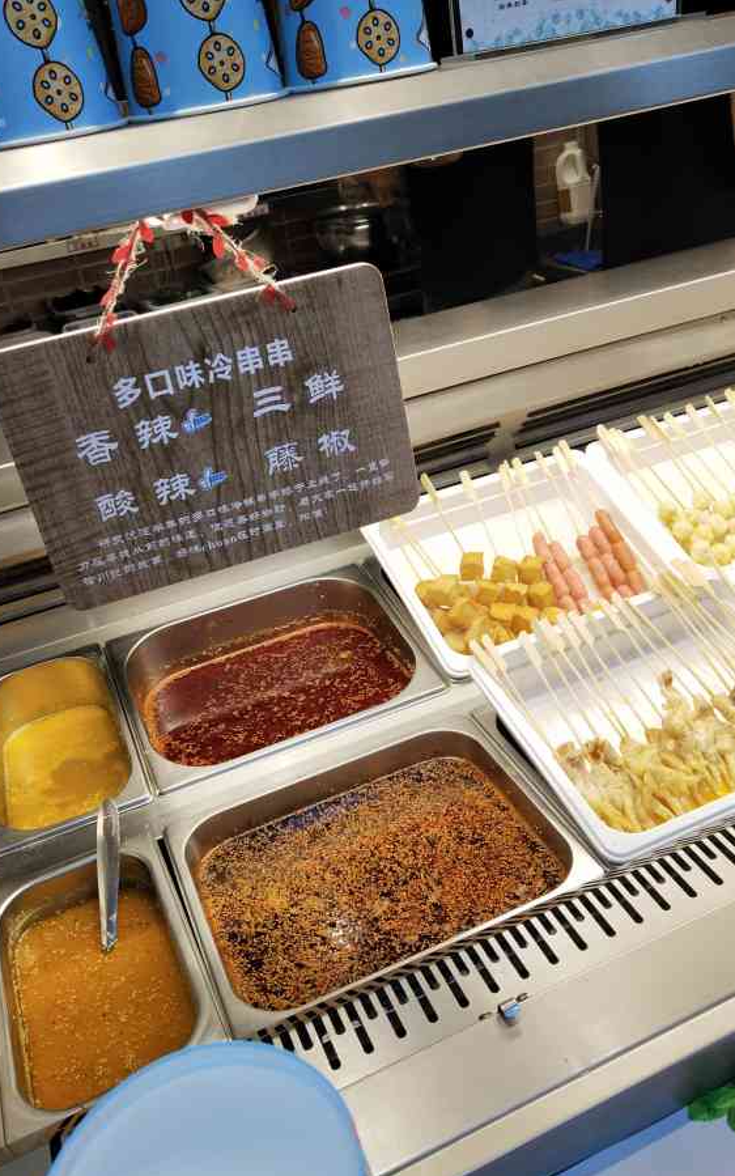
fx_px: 1057
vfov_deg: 58.1
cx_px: 377
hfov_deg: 38.3
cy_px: 609
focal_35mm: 33
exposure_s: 1/100
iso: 166
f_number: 1.8
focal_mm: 3.95
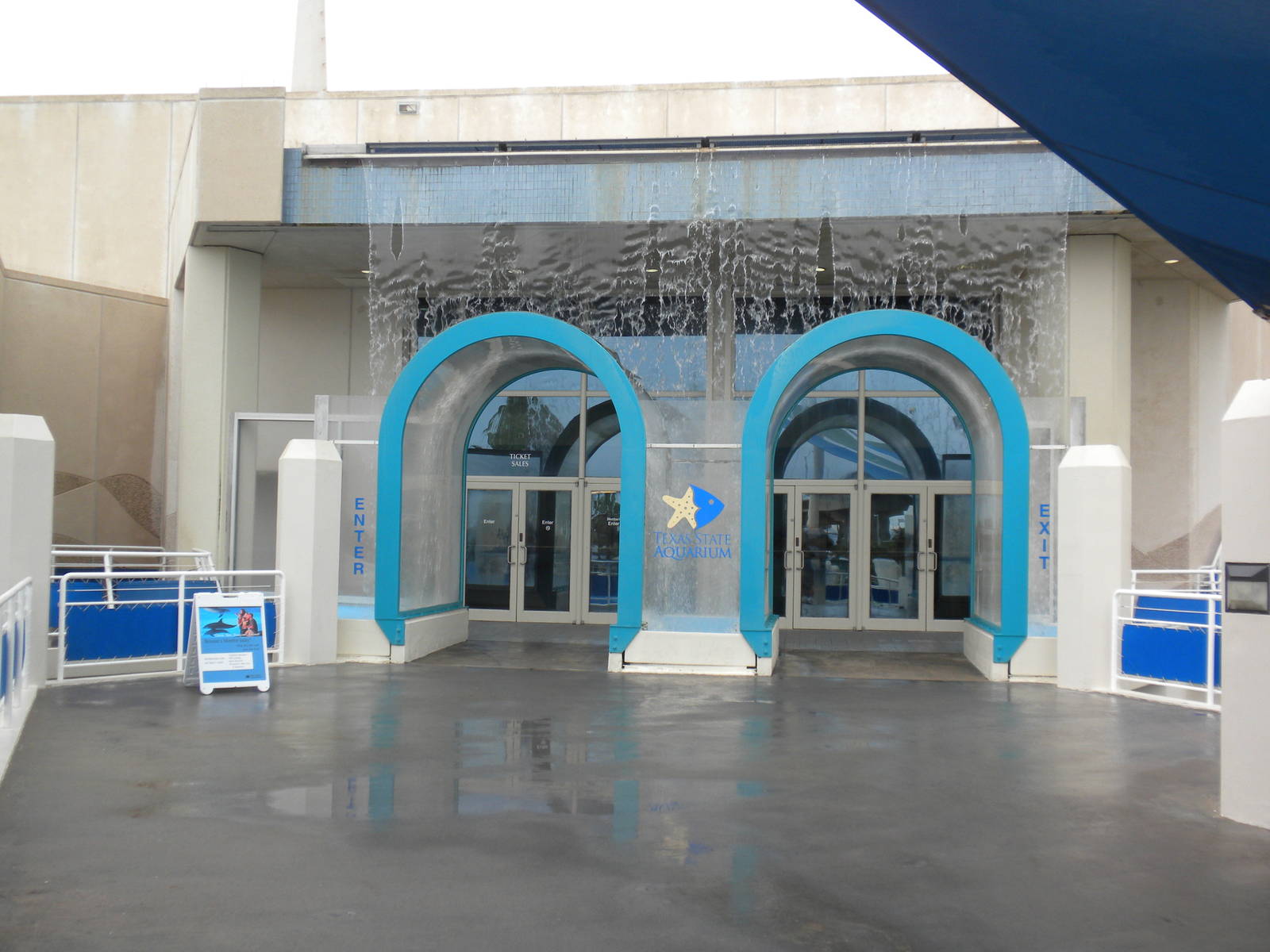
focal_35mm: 37
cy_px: 476
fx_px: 1357
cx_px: 635
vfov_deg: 38.7
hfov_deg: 50.1
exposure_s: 1/226
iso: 64
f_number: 3.5
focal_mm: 6.6
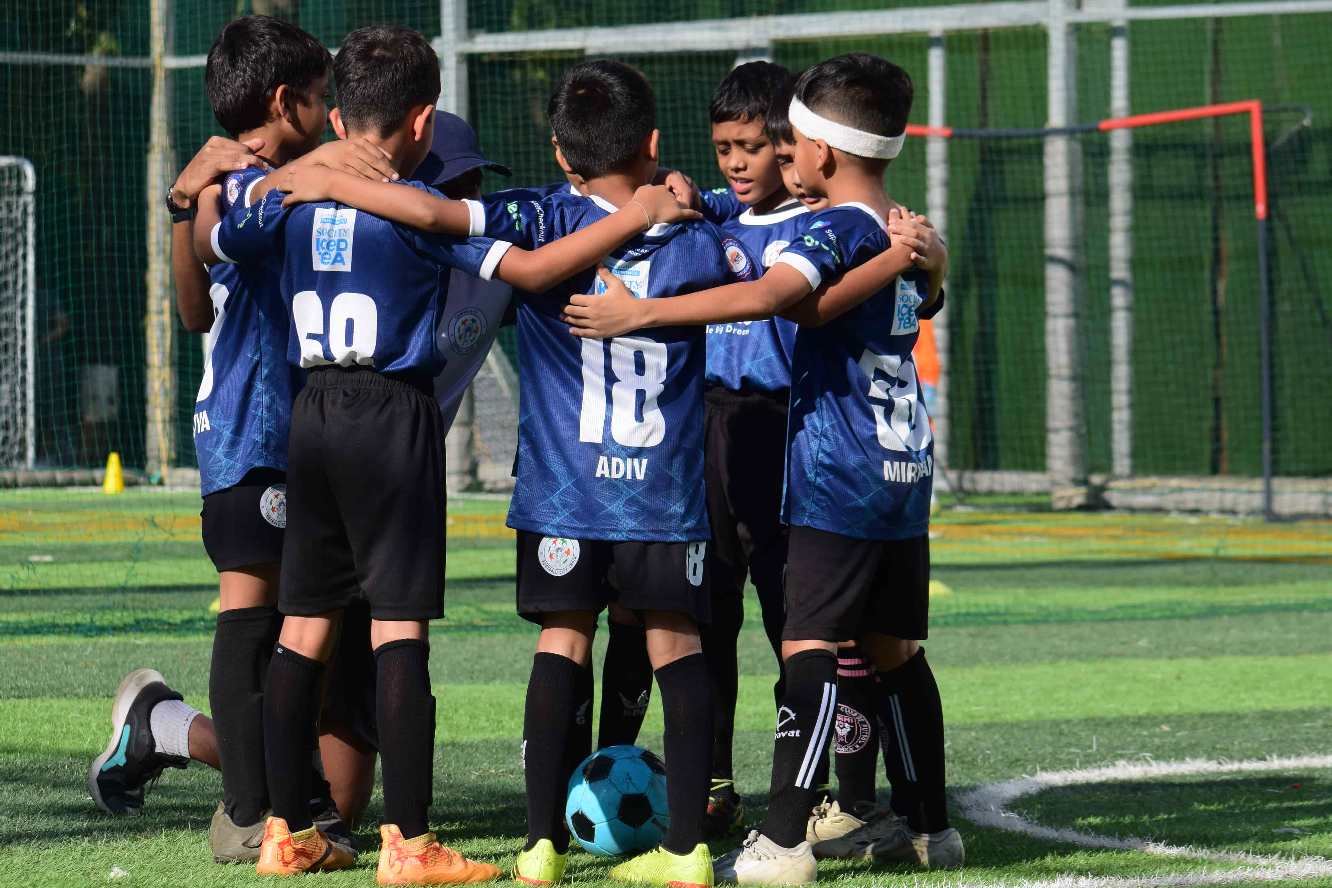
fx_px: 6437
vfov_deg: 7.9
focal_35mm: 174
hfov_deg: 11.8
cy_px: 426
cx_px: 557
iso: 280
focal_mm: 90
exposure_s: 1/1000
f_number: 6.3
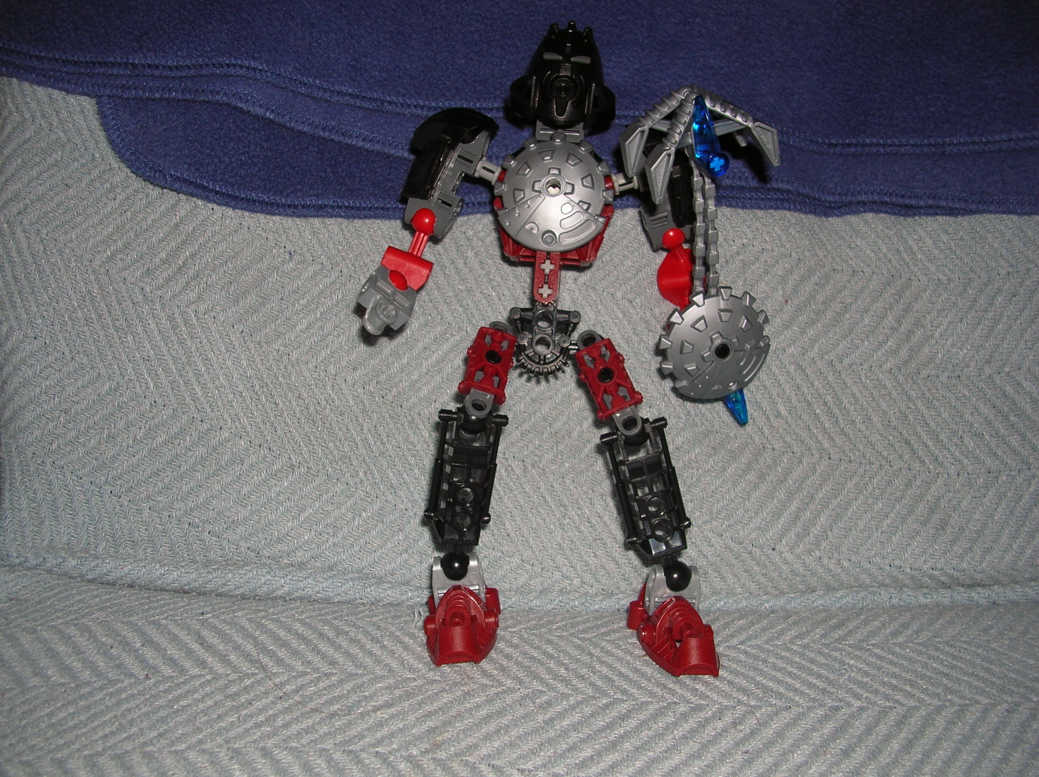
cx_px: 520
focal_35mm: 35
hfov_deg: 52.7
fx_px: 1050
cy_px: 388
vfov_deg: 40.6
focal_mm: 5.8
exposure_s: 1/60.1
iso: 50
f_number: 2.8
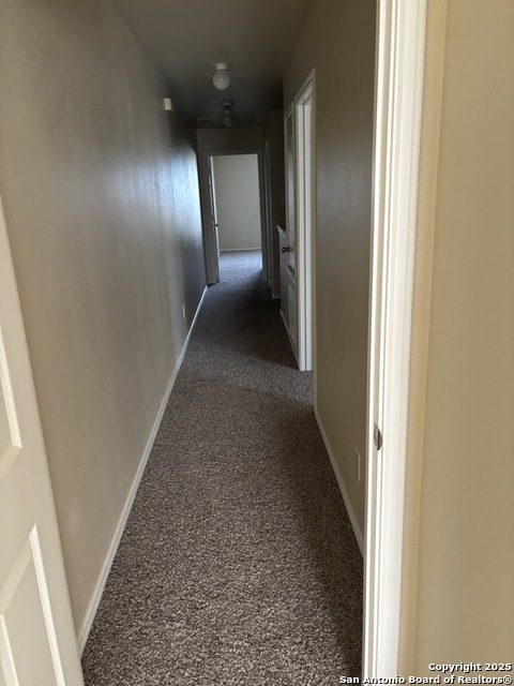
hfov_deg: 53.1
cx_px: 257
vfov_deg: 67.3
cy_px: 343
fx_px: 515
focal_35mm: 26
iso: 500
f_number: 1.6
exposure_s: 1/60
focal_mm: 5.96
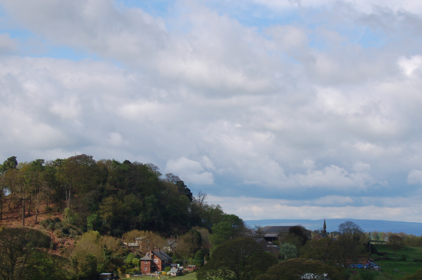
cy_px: 180
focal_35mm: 90
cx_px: 245
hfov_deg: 22.6
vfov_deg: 15.1
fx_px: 1054
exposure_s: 1/320
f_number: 9
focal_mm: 40
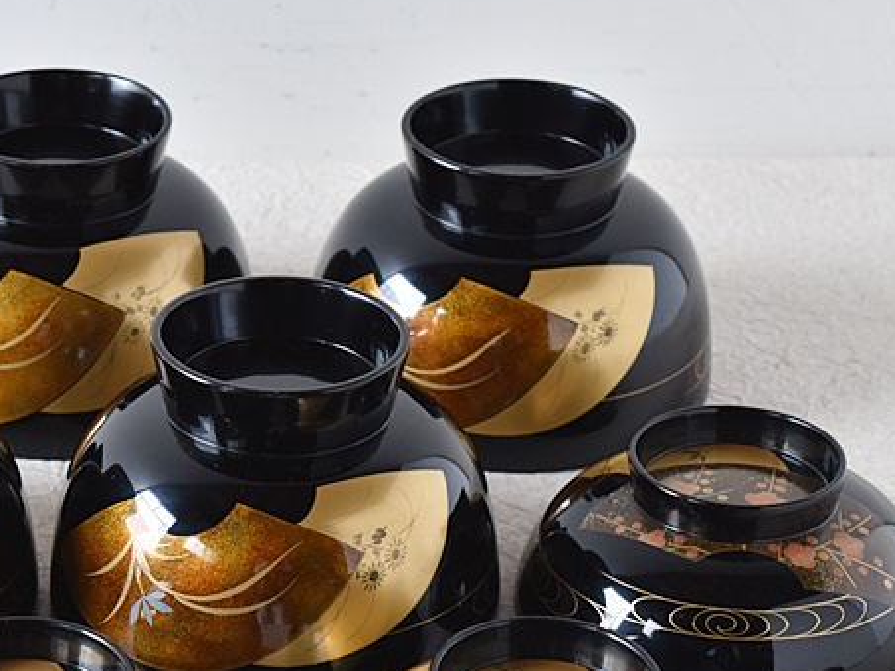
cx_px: 51
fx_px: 4084
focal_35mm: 158
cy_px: 501
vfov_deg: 9.4
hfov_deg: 12.4
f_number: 5.6
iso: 400
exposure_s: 1/4
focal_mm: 55
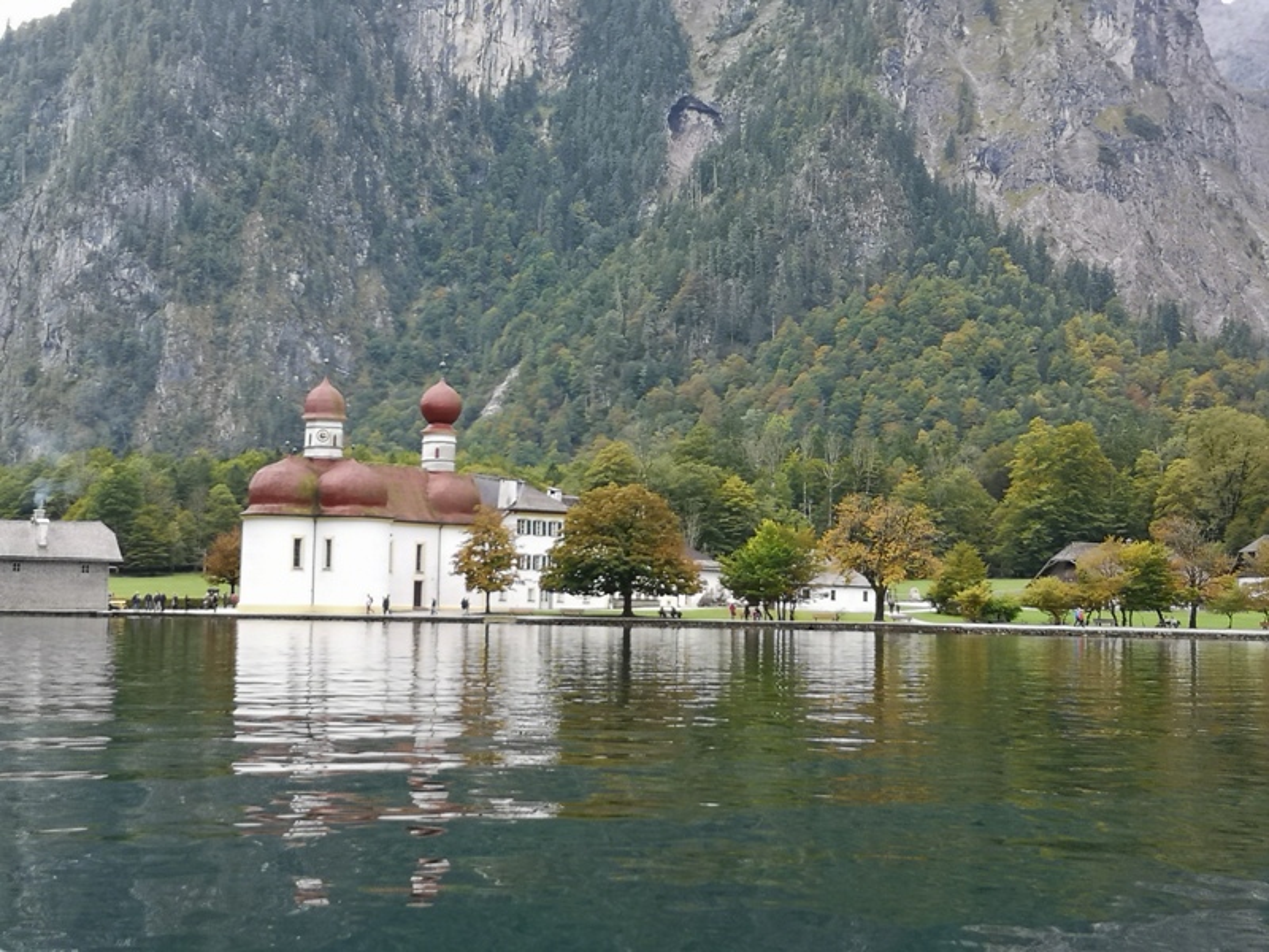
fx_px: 2053
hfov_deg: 34.3
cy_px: 476
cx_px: 634
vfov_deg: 26.1
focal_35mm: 56
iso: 50
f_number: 1.8
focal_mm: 3.95
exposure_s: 1/283
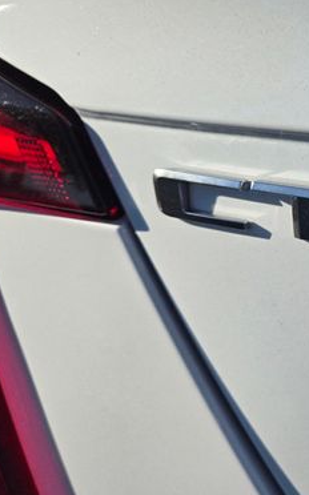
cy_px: 229
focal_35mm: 42
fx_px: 567
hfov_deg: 26.4
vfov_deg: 47.2
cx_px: 389
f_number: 1.8
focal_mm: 5.4
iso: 25
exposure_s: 1/2483
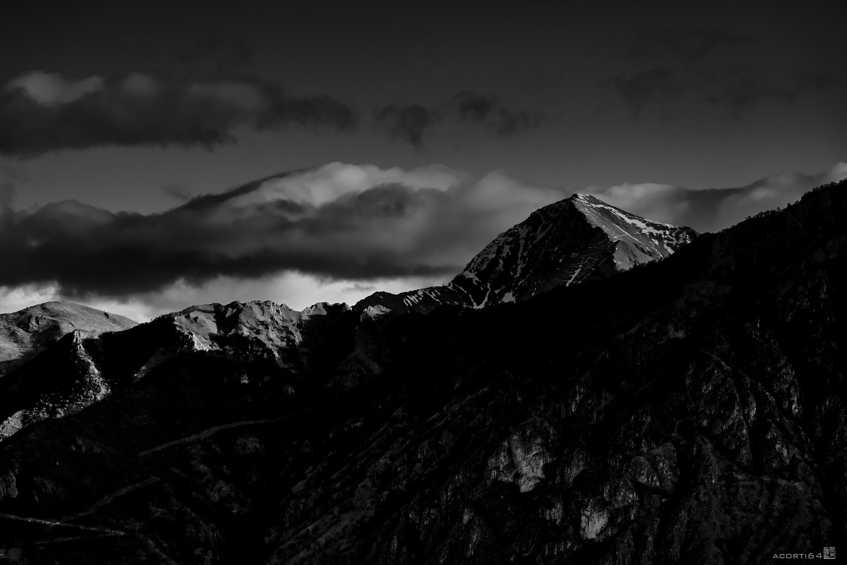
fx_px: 4705
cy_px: 282
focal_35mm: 200
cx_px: 424
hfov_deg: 10.3
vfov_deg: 6.9
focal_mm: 200
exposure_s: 1/100
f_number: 11
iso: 100
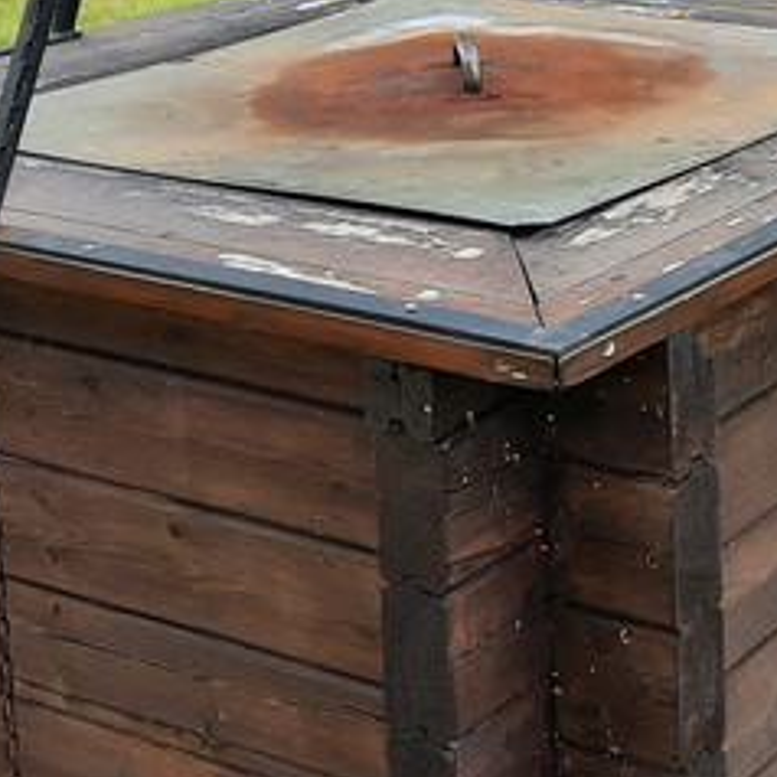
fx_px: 2260
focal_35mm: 89
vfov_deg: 19.0
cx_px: 898
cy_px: -7
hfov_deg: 18.6
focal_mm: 4.6
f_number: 2
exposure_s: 1/134
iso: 32
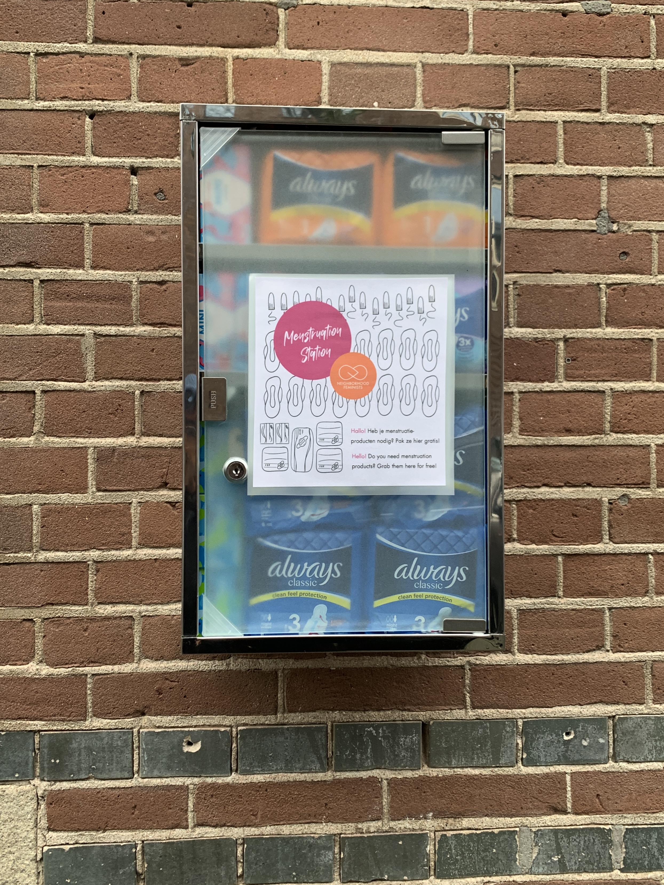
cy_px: 442
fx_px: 665
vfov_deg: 67.3
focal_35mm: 26
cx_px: 332
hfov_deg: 53.1
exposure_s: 1/68
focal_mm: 4.25
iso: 100
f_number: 1.8
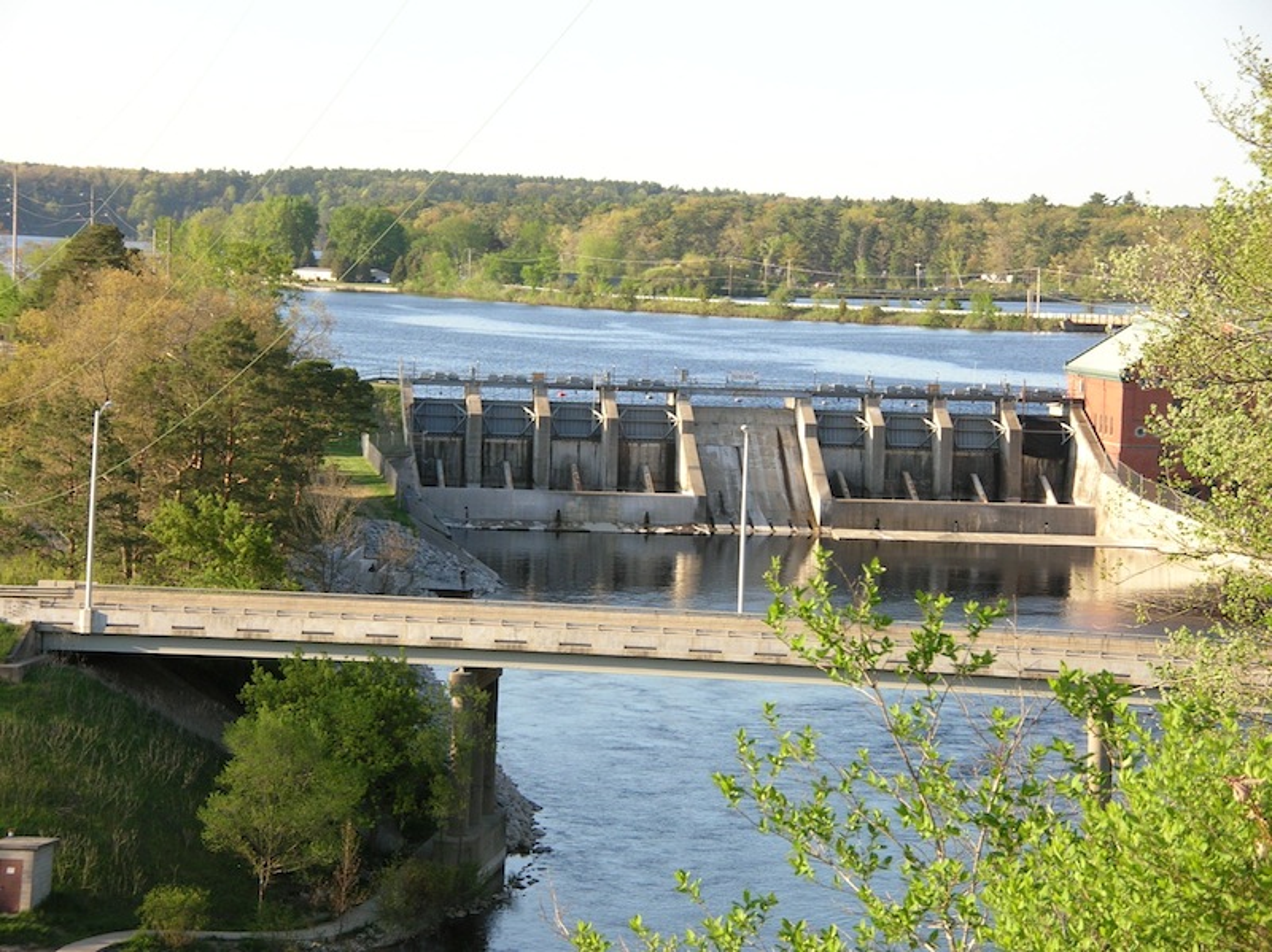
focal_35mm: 109
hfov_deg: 18.1
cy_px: 476
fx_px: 4003
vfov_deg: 13.6
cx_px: 636
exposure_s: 1/100
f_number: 4.9
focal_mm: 17.9
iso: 50
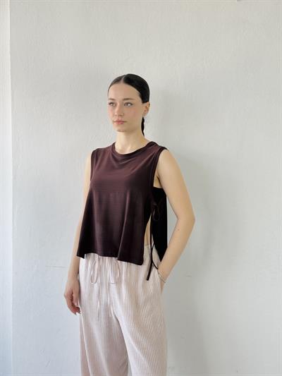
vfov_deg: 39.6
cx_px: 141
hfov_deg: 30.3
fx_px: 521
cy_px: 188
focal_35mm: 48
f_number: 1.78
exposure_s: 1/127
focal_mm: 6.76
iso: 50
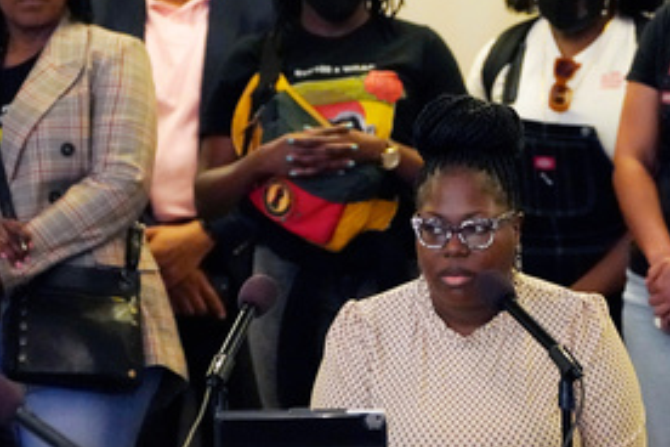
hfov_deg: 5.3
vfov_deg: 3.5
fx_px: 7221
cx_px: 364
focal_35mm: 388
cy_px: 225
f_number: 5.6
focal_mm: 209
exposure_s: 1/160
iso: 16000
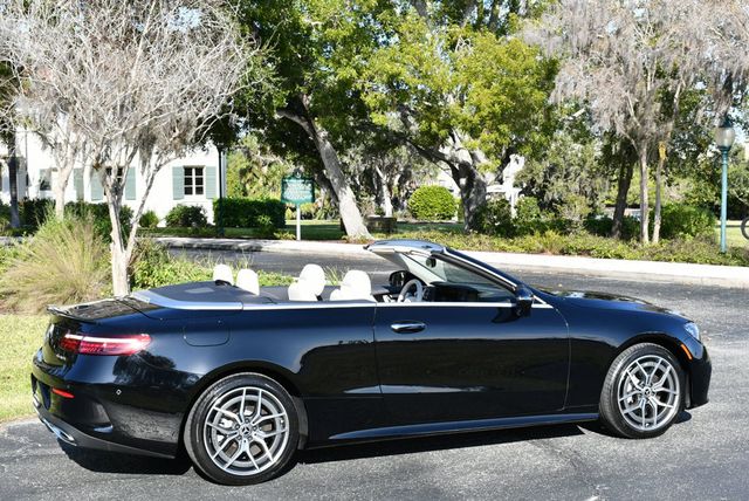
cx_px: 374
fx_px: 1124
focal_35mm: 54
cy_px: 250
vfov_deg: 25.1
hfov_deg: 36.8
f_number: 8
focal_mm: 27
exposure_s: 1/250
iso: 180
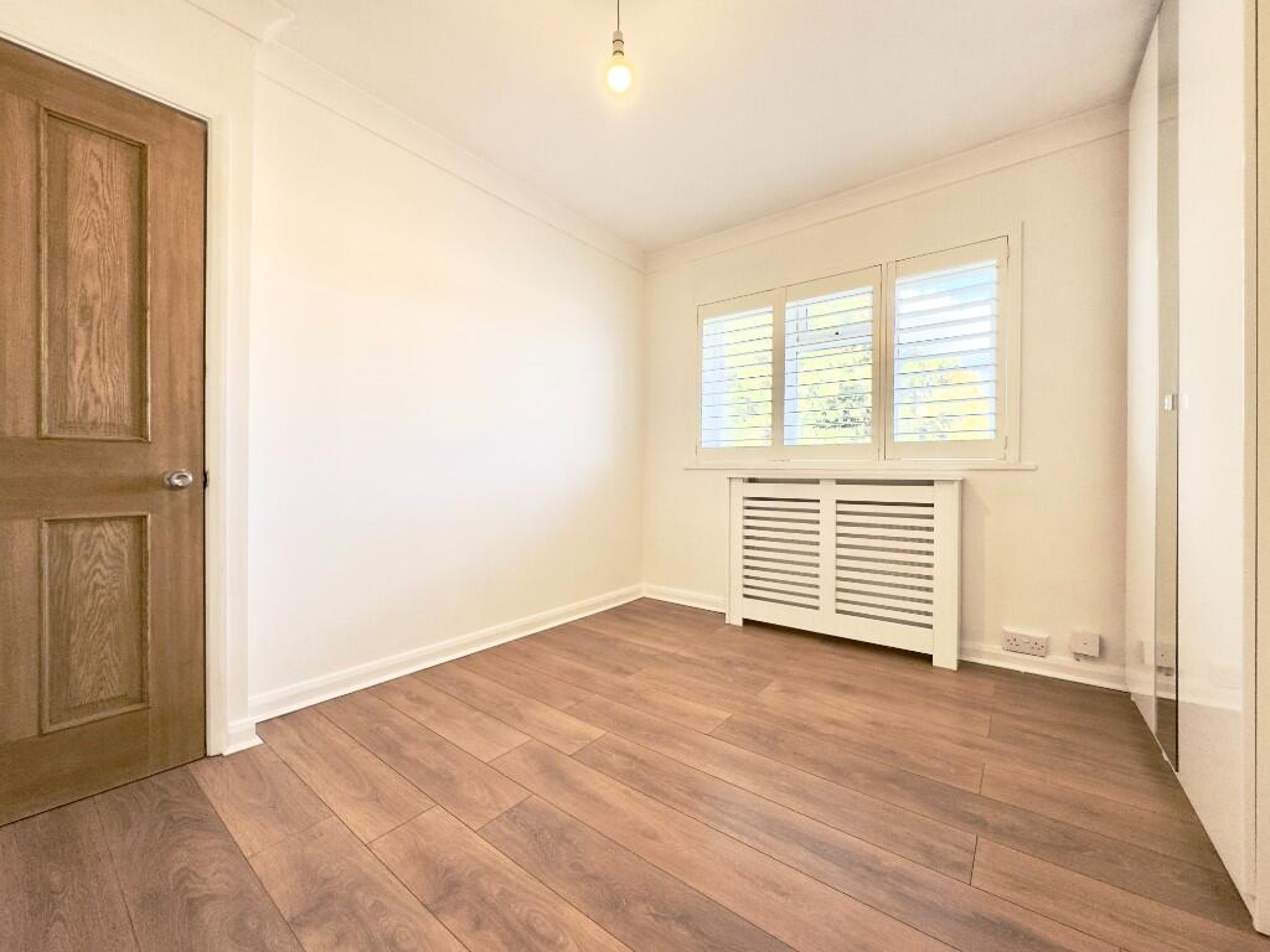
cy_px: 476
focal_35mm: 14
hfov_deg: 102.1
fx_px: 514
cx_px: 635
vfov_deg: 85.7
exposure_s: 1/99
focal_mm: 2.22
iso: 100
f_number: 2.2
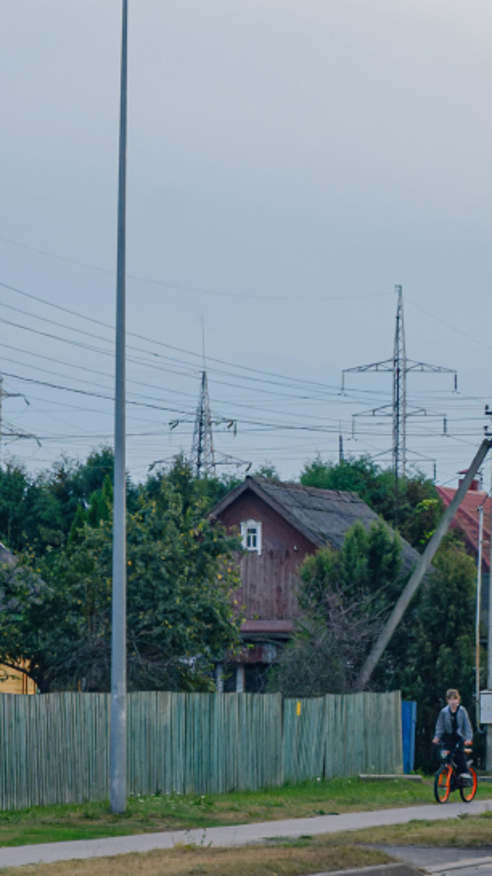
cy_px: 461
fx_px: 5040
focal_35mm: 217
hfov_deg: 5.5
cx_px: 704
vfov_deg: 9.9
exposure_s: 1/320
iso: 400
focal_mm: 58
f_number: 5
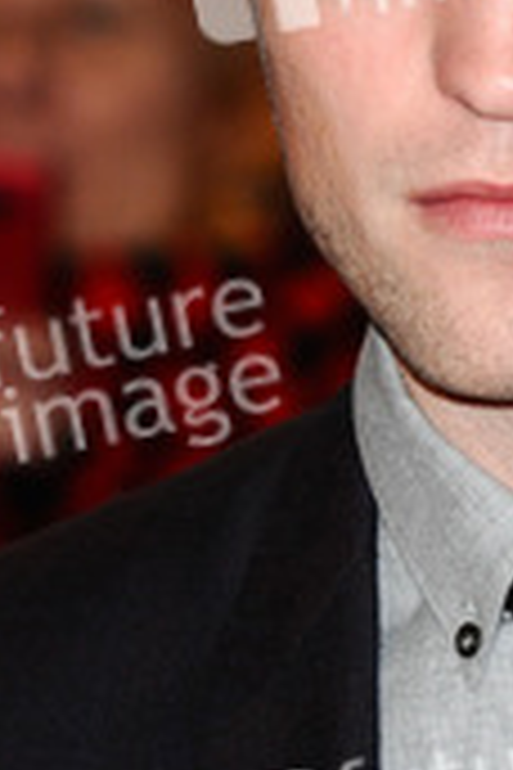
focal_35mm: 394
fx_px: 8421
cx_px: 542
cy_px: 162
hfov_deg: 3.5
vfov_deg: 5.2
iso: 320
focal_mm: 112
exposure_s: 1/200
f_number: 4.5
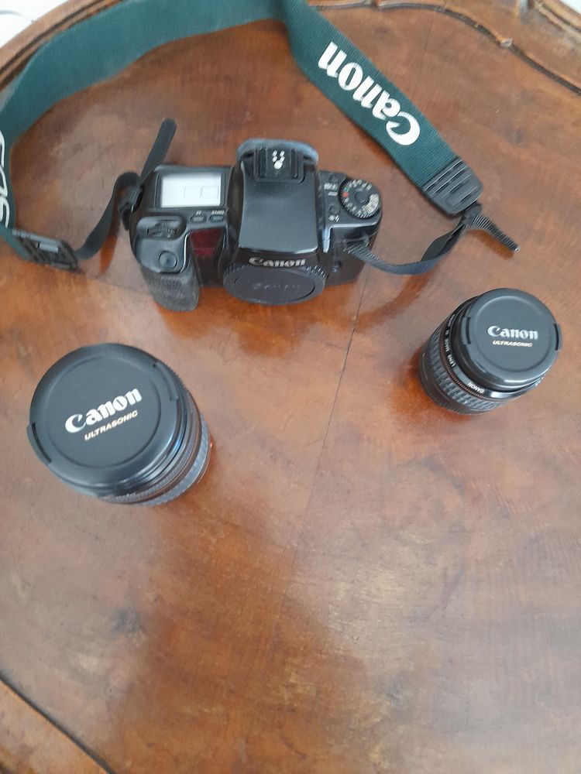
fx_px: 559
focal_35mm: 25
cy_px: 387
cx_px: 290
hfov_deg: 54.9
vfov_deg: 69.4
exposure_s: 1/25
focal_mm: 4.6
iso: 640
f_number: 2
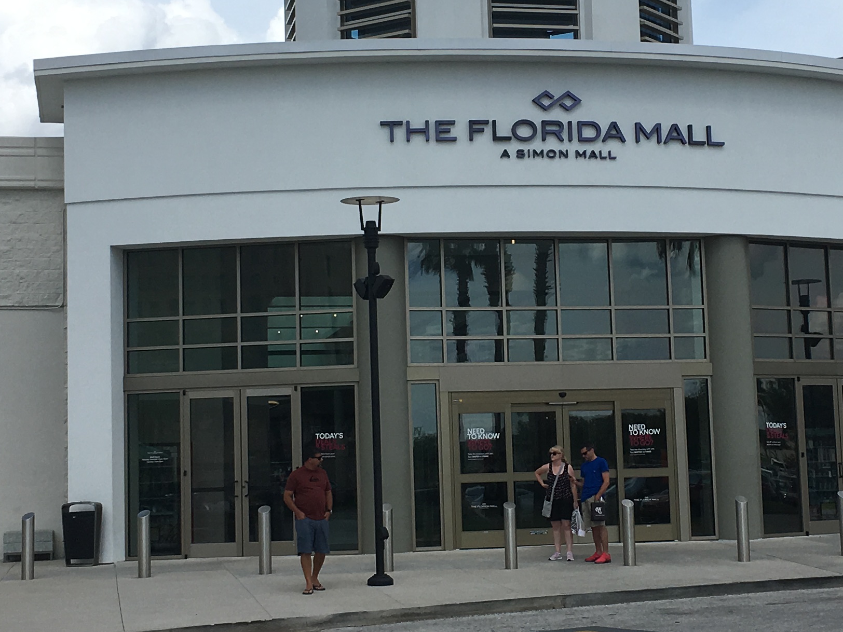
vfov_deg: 20.4
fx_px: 1753
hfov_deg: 27.0
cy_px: 251
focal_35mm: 72
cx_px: 519
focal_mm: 4.15
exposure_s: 1/2198
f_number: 2.2
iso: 25
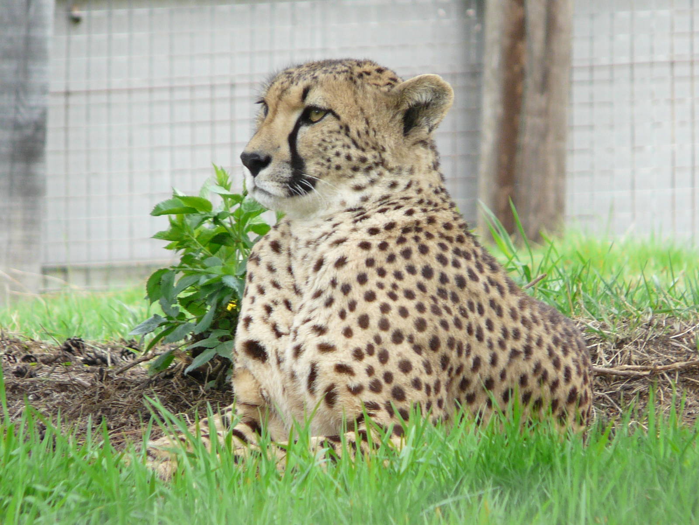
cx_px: 350
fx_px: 12802
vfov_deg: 2.3
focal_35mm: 634
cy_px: 262
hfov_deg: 3.1
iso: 125
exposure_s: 1/100
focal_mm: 65.3
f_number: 3.6
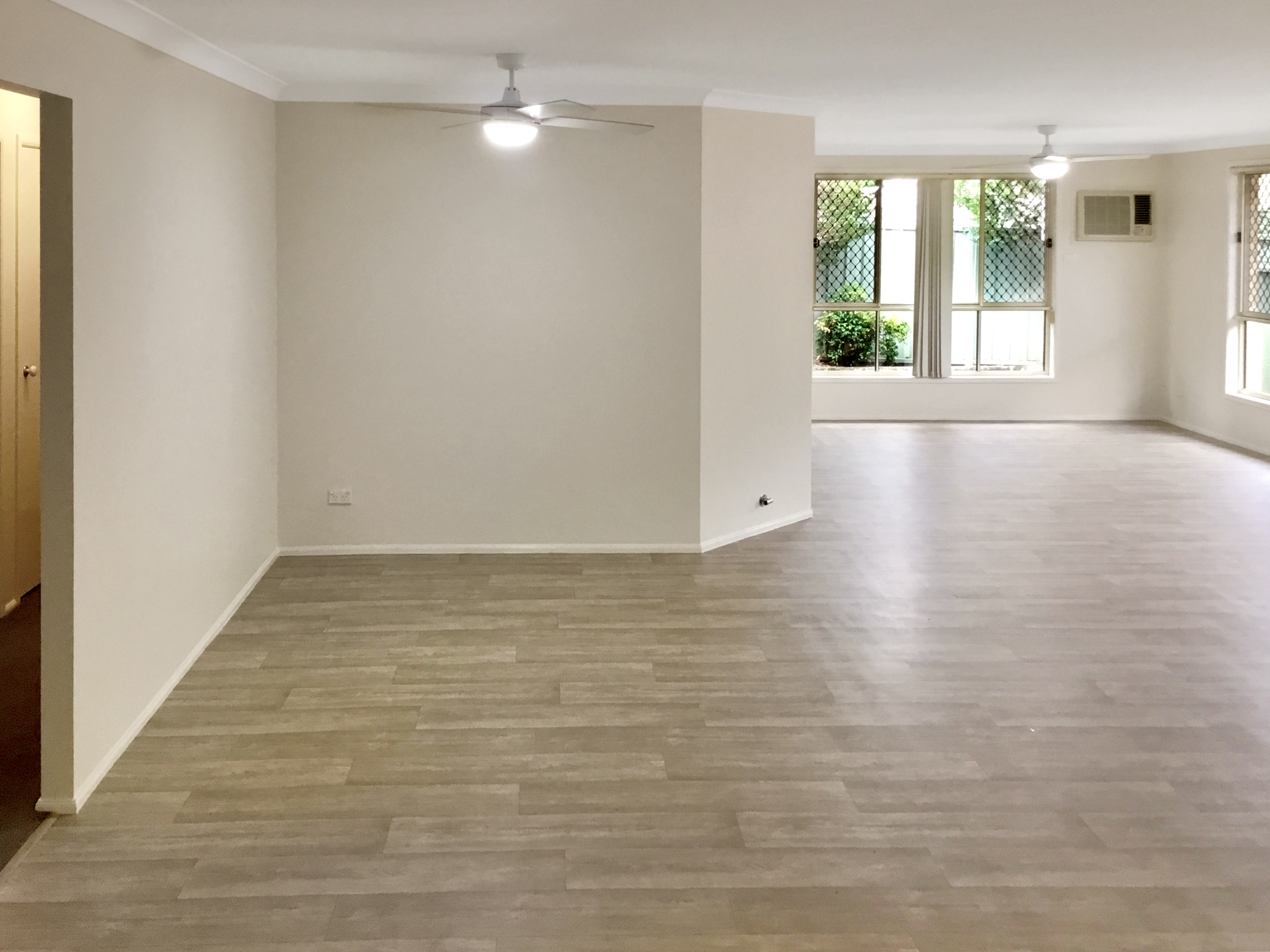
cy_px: 476
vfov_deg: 45.4
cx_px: 635
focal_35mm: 31
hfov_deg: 58.4
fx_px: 1137
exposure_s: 1/33
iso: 80
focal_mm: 3.3
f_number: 2.4
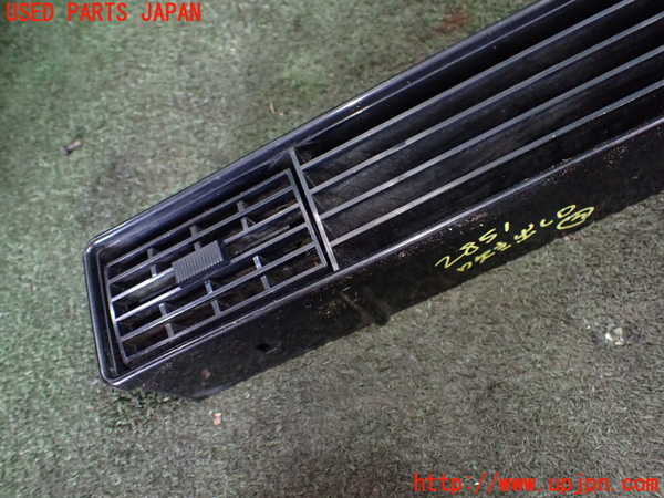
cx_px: 332
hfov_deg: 60.0
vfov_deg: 46.8
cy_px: 249
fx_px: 575
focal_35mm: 30
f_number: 2.3
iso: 800
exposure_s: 1/80
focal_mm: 5.4
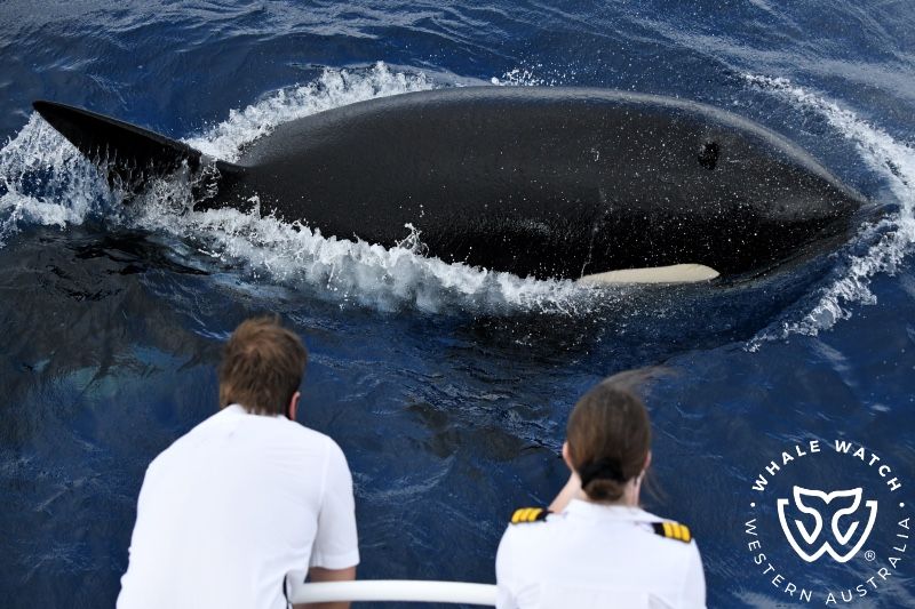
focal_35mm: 80
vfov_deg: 17.1
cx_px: 458
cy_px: 304
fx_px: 2033
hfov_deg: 25.4
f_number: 5.6
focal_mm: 80
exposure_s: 1/8000
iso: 2200
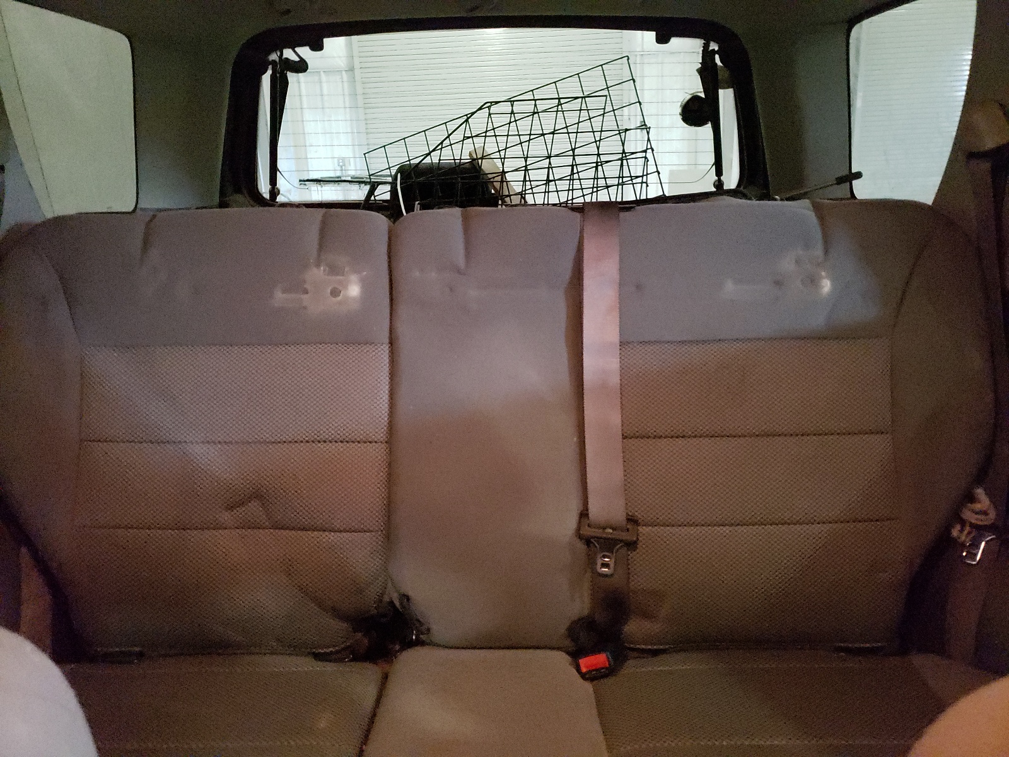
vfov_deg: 53.1
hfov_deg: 67.3
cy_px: 378
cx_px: 504
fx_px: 758
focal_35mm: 26
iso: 1608
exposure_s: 1/24
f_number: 1.5
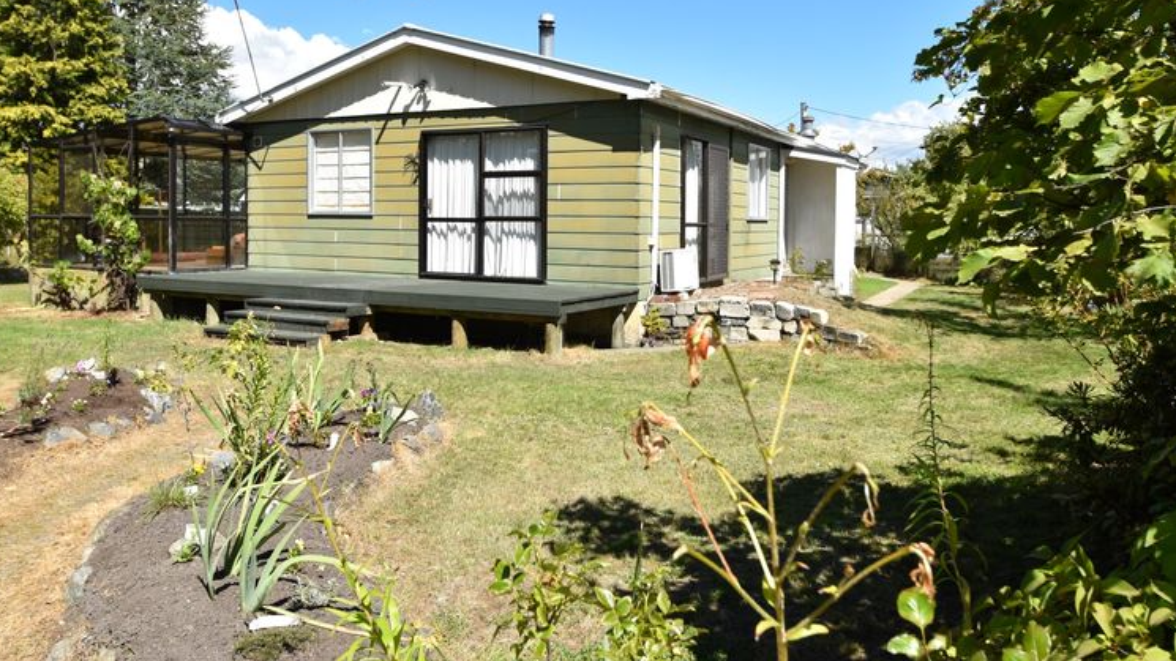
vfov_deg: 41.9
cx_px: 587
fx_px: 859
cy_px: 259
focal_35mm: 28
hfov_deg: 68.8
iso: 200
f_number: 10
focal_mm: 17
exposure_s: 1/400
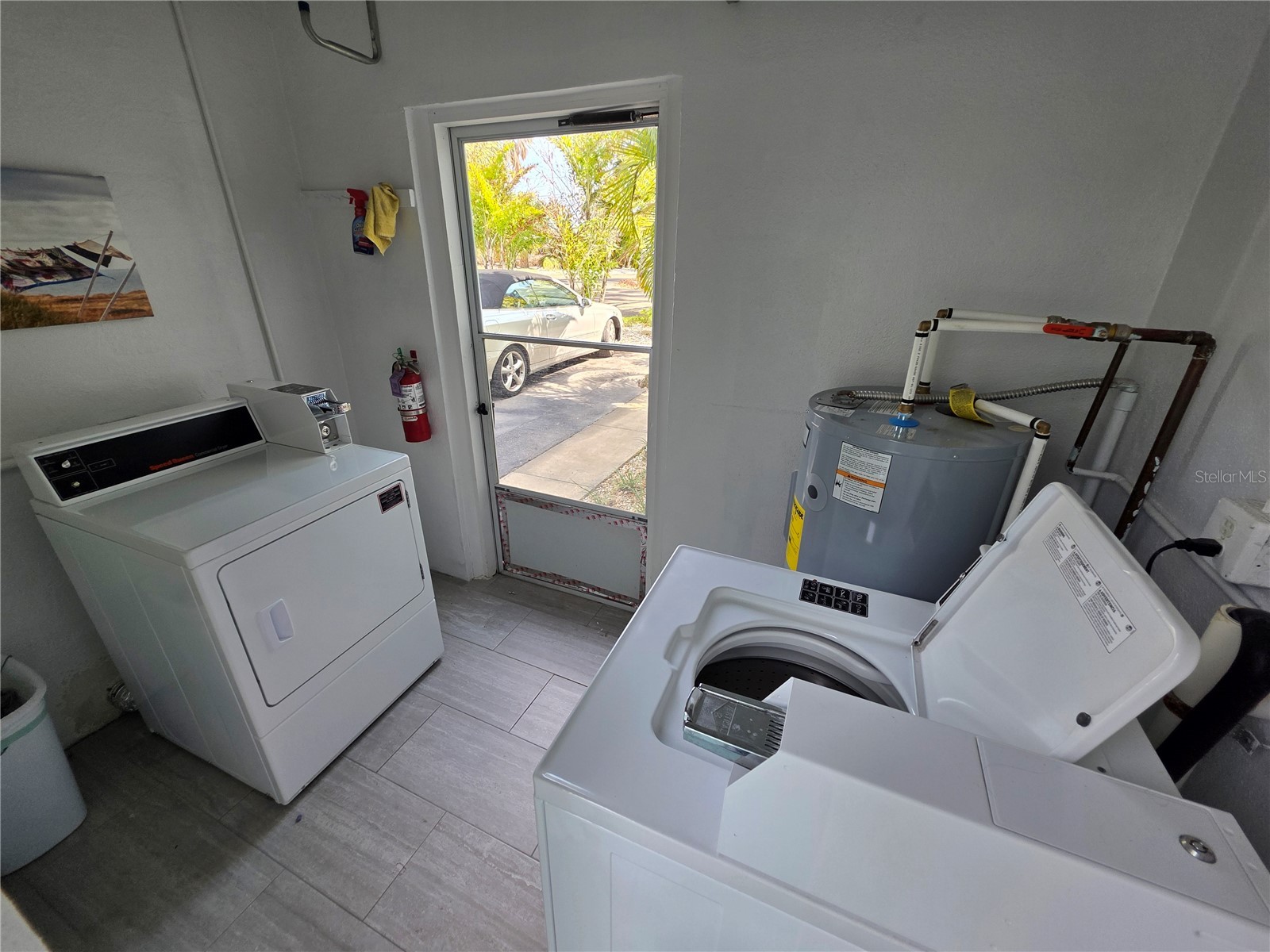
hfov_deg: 106.2
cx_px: 635
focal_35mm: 13
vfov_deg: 89.9
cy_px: 476
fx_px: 477
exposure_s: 1/120
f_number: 1.9
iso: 50
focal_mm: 2.2
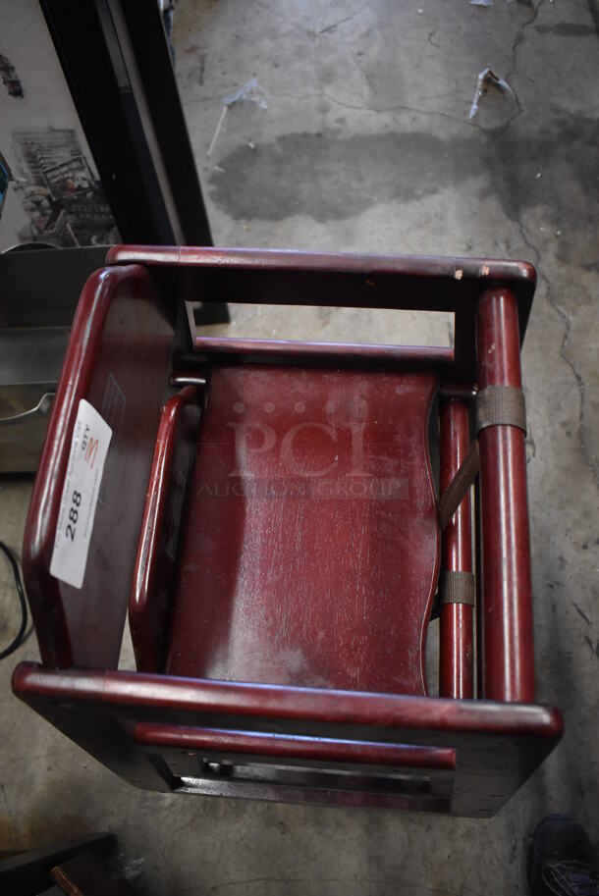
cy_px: 448
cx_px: 300
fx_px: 673
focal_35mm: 27
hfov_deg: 48.0
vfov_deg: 67.3
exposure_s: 1/125
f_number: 3.5
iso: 2800
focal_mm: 18
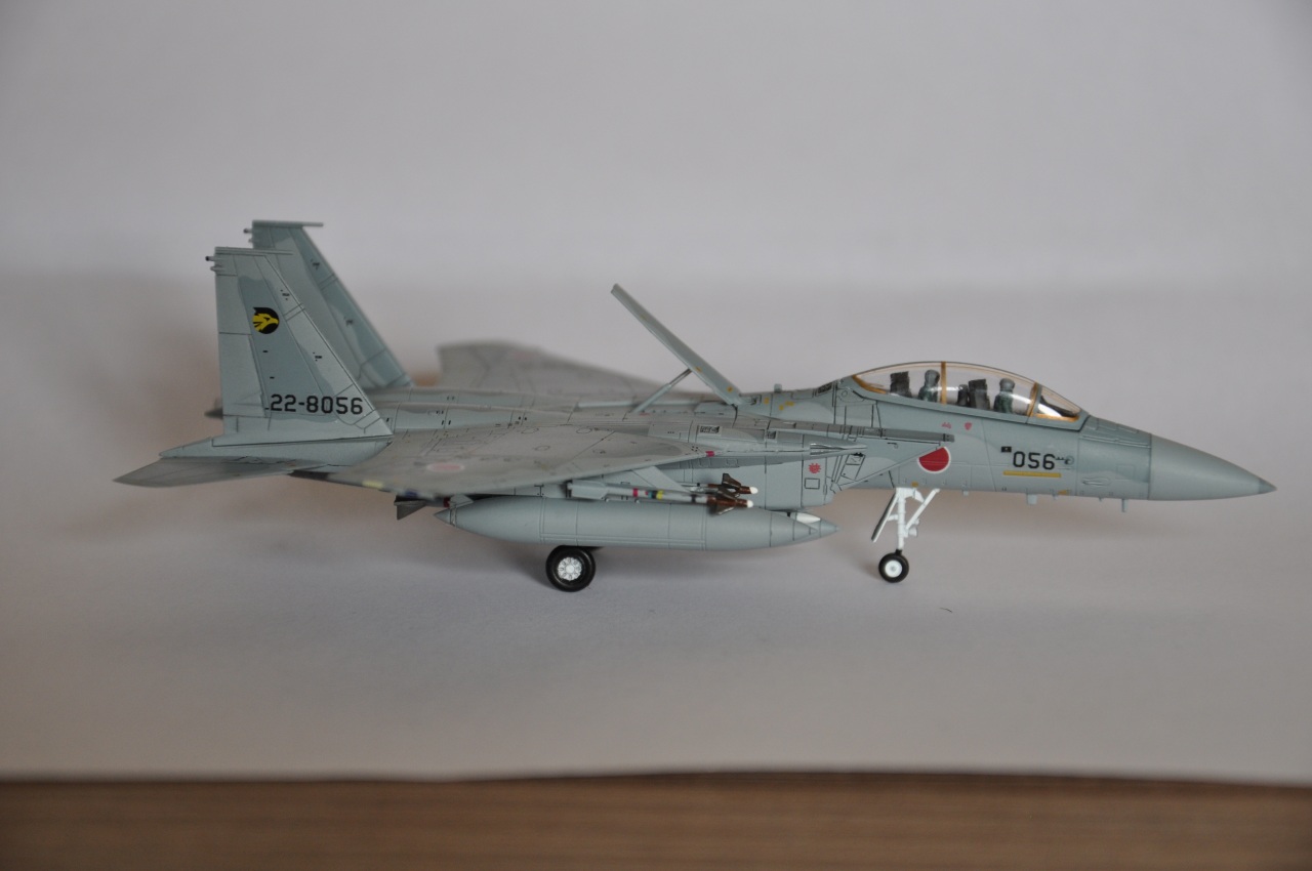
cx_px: 656
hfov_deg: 18.2
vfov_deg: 12.1
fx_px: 4095
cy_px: 436
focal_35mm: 112
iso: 450
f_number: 5.6
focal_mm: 75
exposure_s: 1/125
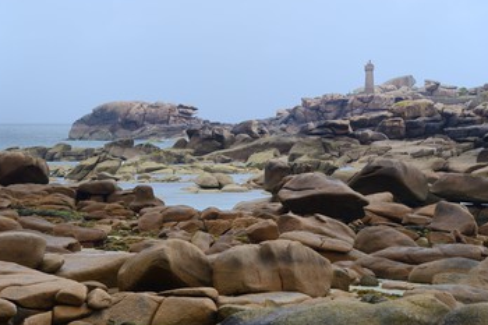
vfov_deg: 5.7
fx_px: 3252
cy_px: 176
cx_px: 227
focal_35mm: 240
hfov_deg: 8.6
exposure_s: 1/250
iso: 200
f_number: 9
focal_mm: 200
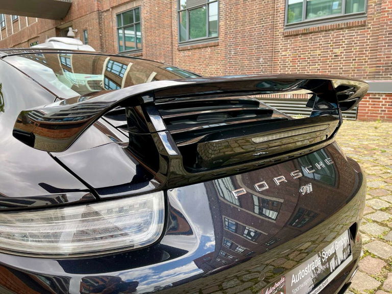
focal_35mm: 26
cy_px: 147
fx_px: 294
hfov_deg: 67.3
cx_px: 196
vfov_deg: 53.1
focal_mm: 5.1
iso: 32
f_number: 1.6
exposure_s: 1/326
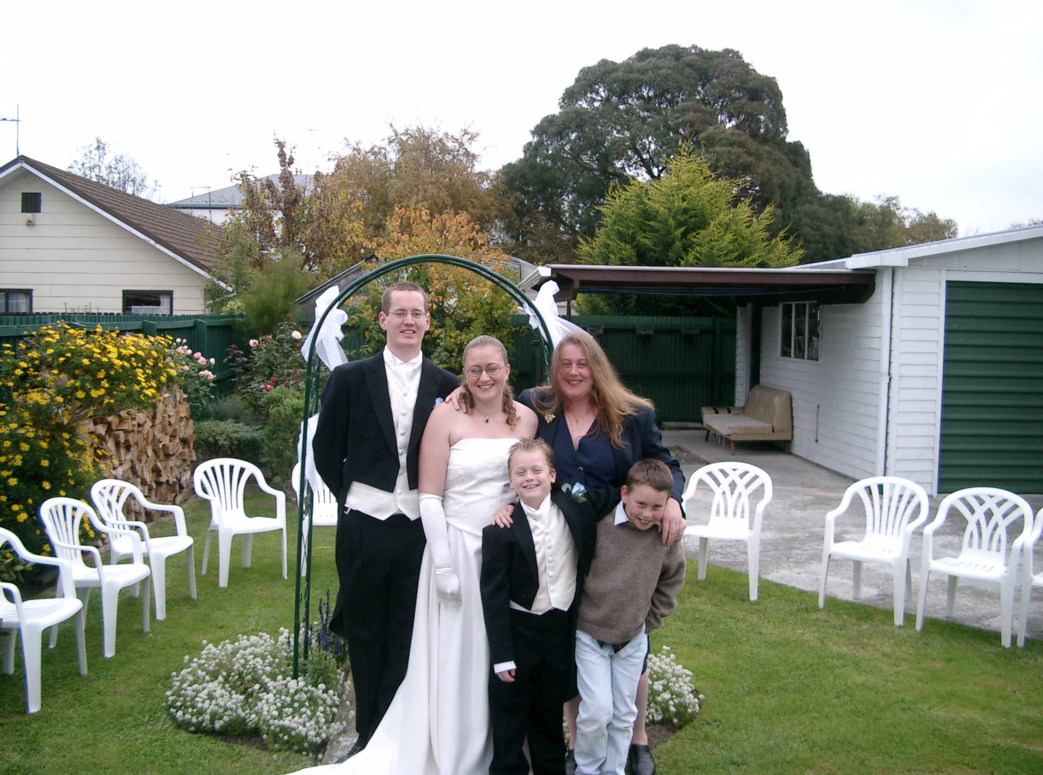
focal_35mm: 37
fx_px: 1111
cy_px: 388
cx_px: 522
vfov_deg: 38.5
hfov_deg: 50.3
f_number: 2.6
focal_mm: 7.6
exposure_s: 1/320
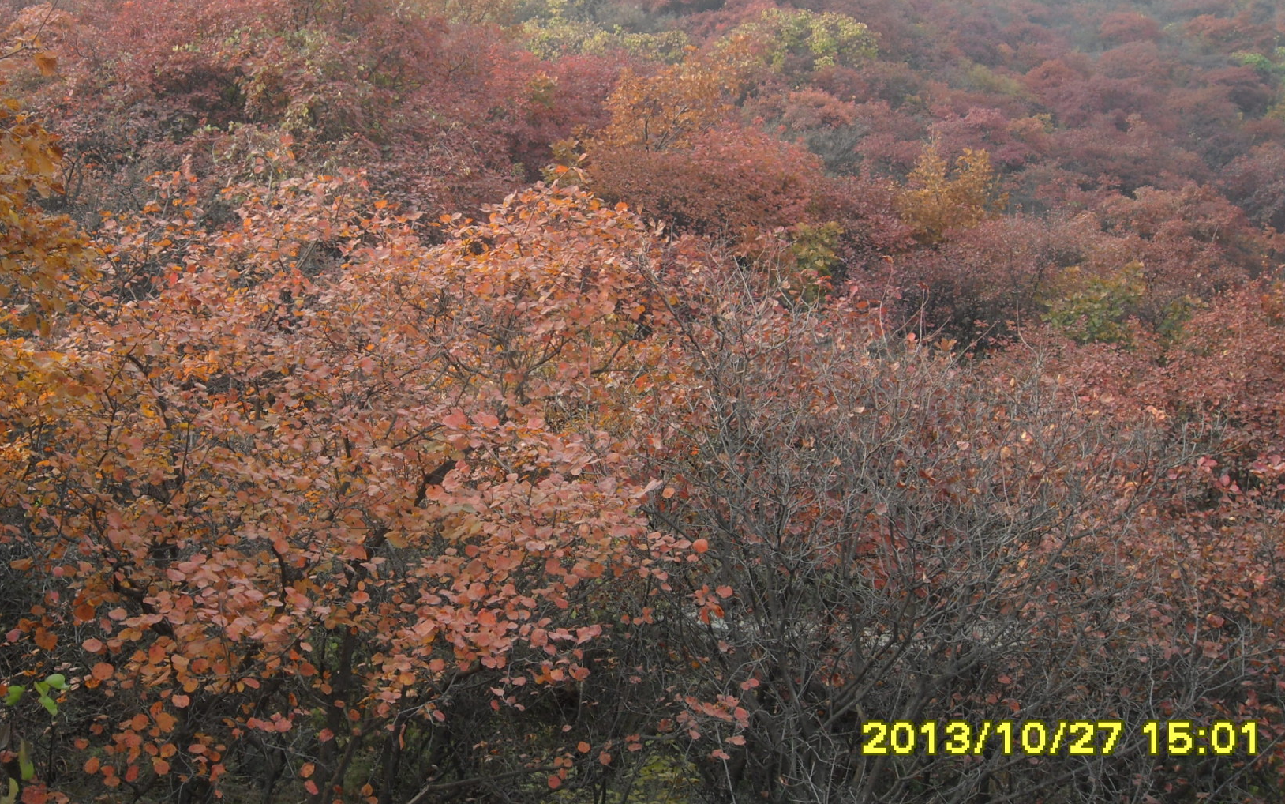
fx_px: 1681
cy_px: 248
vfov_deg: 26.7
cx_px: 528
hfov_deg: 41.7
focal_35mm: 48
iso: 80
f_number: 4.1
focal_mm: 6.5
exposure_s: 1/90
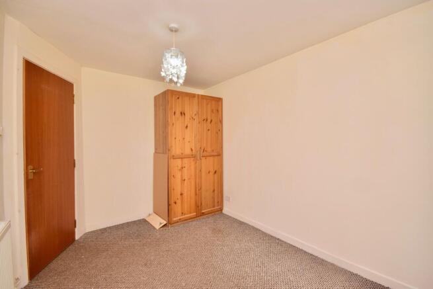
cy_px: 144
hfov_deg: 100.4
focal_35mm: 15
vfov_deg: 77.4
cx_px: 216
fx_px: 180
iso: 800
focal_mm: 10
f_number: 9
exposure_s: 1/100
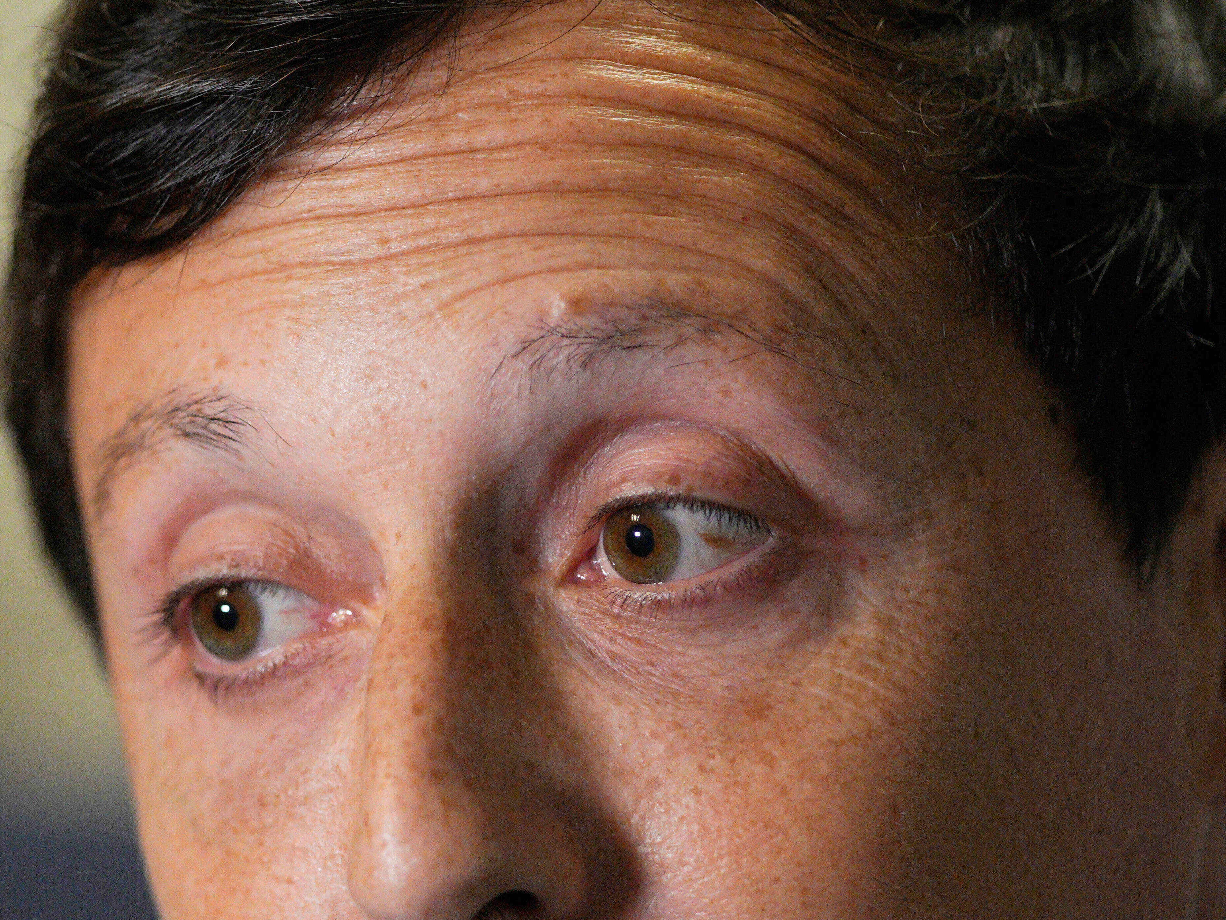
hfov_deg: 6.4
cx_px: 504
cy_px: 652
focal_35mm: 311
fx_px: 11014
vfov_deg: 4.8
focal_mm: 142
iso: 5000
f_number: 2.8
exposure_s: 1/800
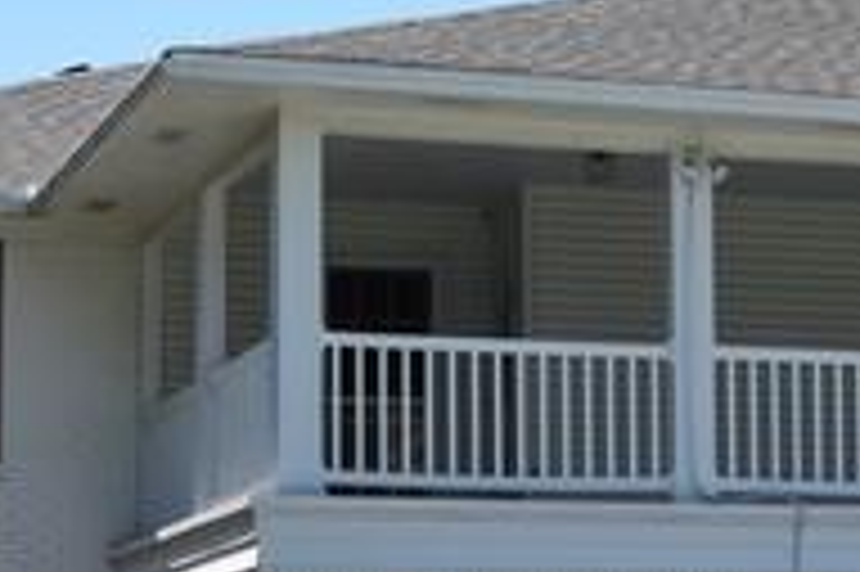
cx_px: 964
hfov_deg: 12.5
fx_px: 3843
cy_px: 376
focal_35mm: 161
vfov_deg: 8.5
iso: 200
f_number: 10
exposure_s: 1/400
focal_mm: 32
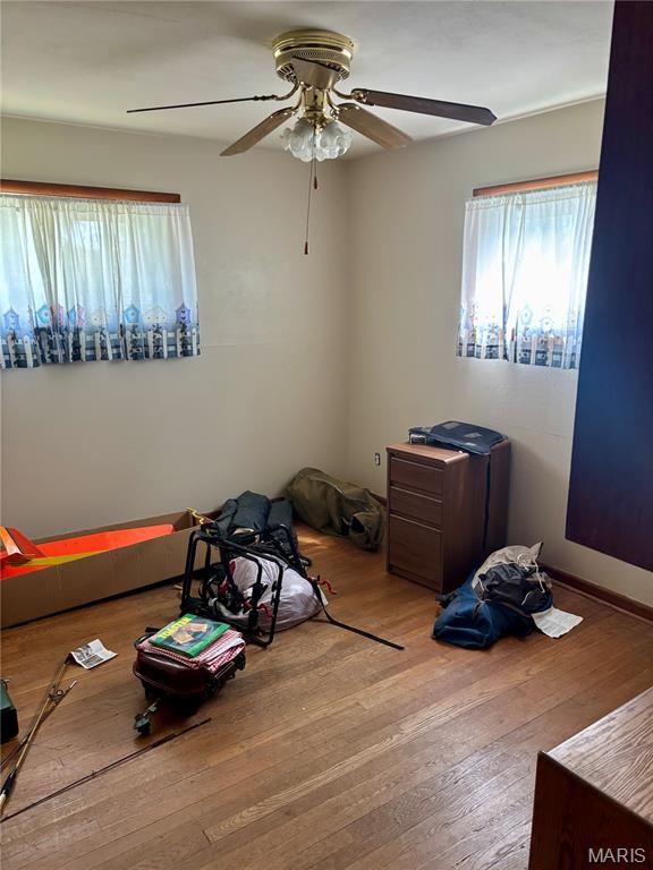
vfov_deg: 67.3
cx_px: 326
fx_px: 654
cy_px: 435
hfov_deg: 53.1
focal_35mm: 26
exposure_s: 1/60
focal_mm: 5.96
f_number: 1.6
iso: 250
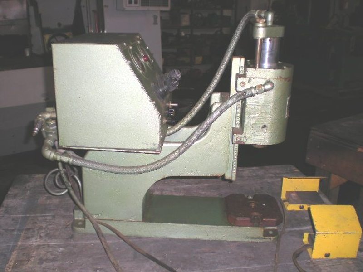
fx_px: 398
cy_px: 136
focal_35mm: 38
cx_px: 182
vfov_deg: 37.7
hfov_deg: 49.0
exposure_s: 1/60
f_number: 3.1
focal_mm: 6.3
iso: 64
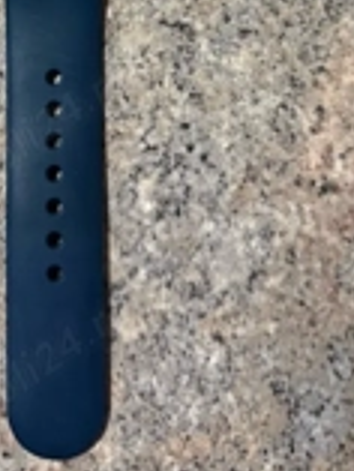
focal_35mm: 61
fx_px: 831
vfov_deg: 28.4
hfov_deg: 23.8
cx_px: 96
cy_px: -63
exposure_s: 1/50
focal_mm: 6.76
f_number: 1.78
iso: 640
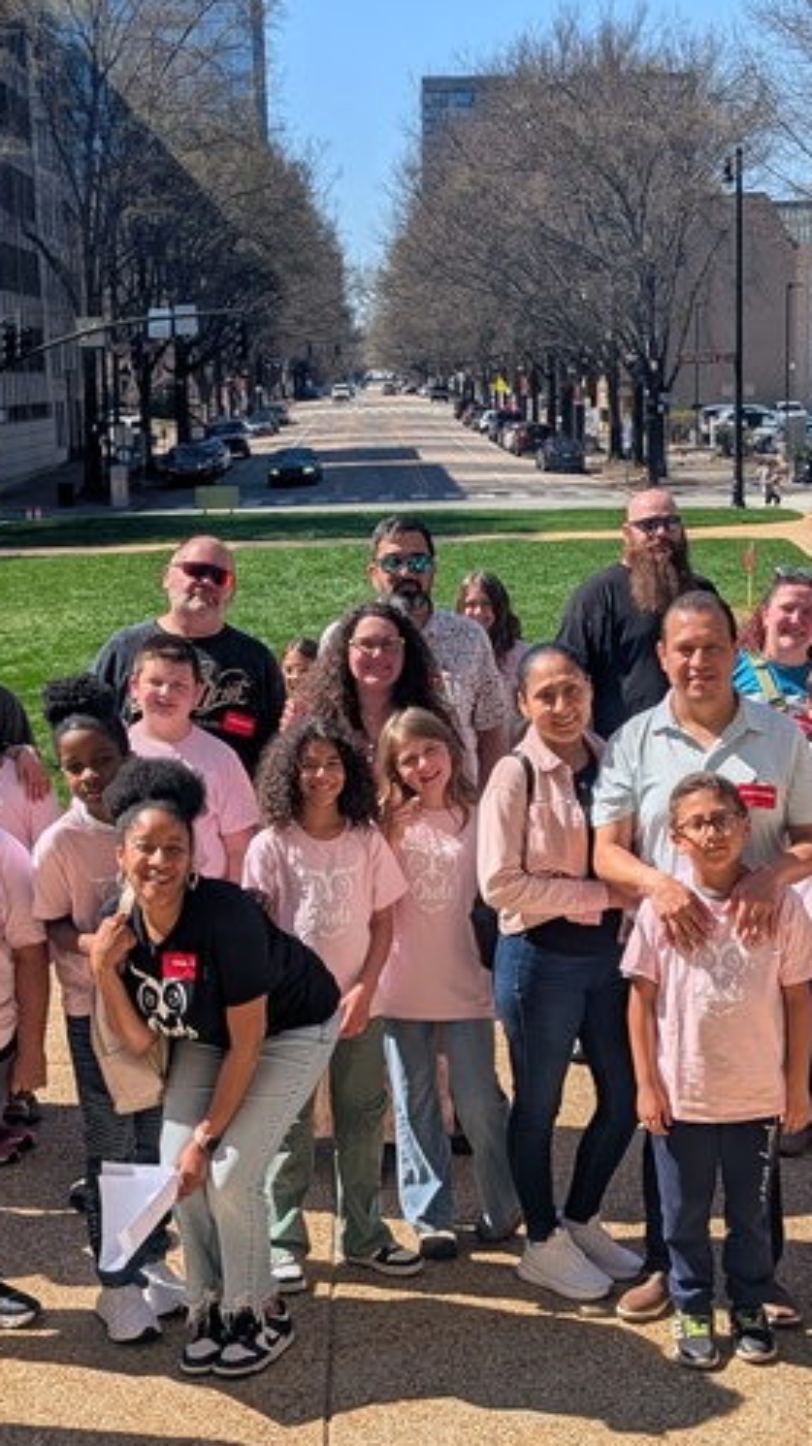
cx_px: 471
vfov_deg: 38.5
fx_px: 2070
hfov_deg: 22.2
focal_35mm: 54
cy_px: 813
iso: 23
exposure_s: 1/7576
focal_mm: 6.9
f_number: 1.68
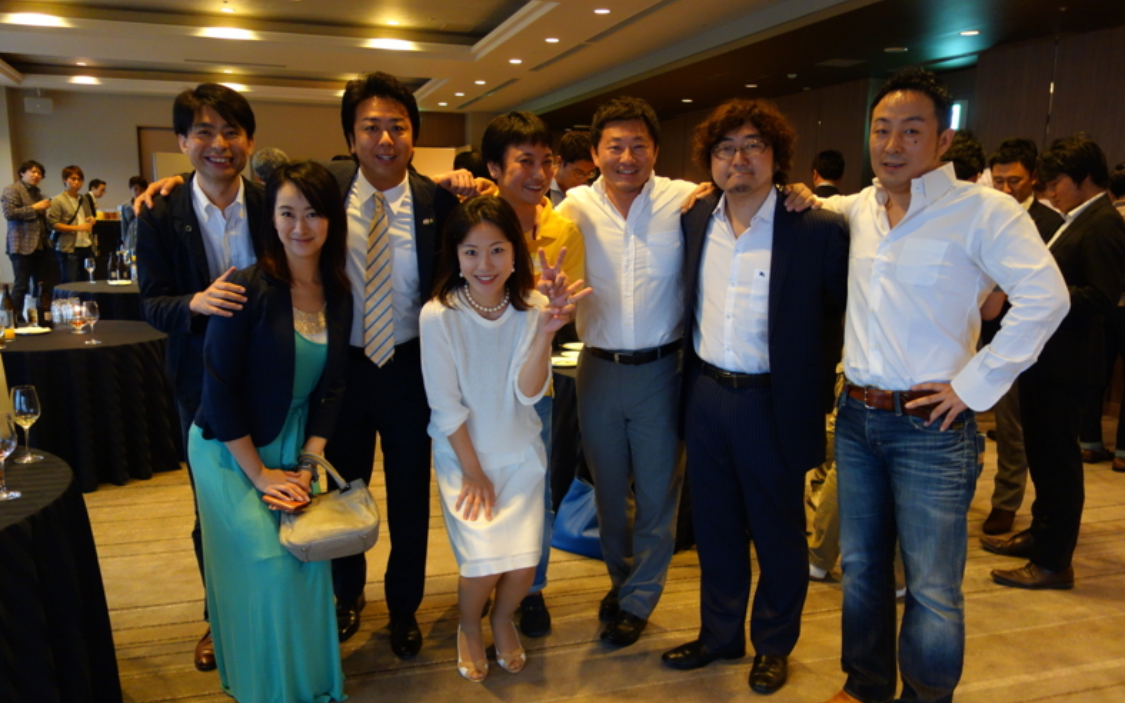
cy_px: 378
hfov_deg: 64.6
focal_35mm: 29
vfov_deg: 43.1
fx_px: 889
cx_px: 565
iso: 800
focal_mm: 10.4
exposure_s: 1/30
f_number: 1.8
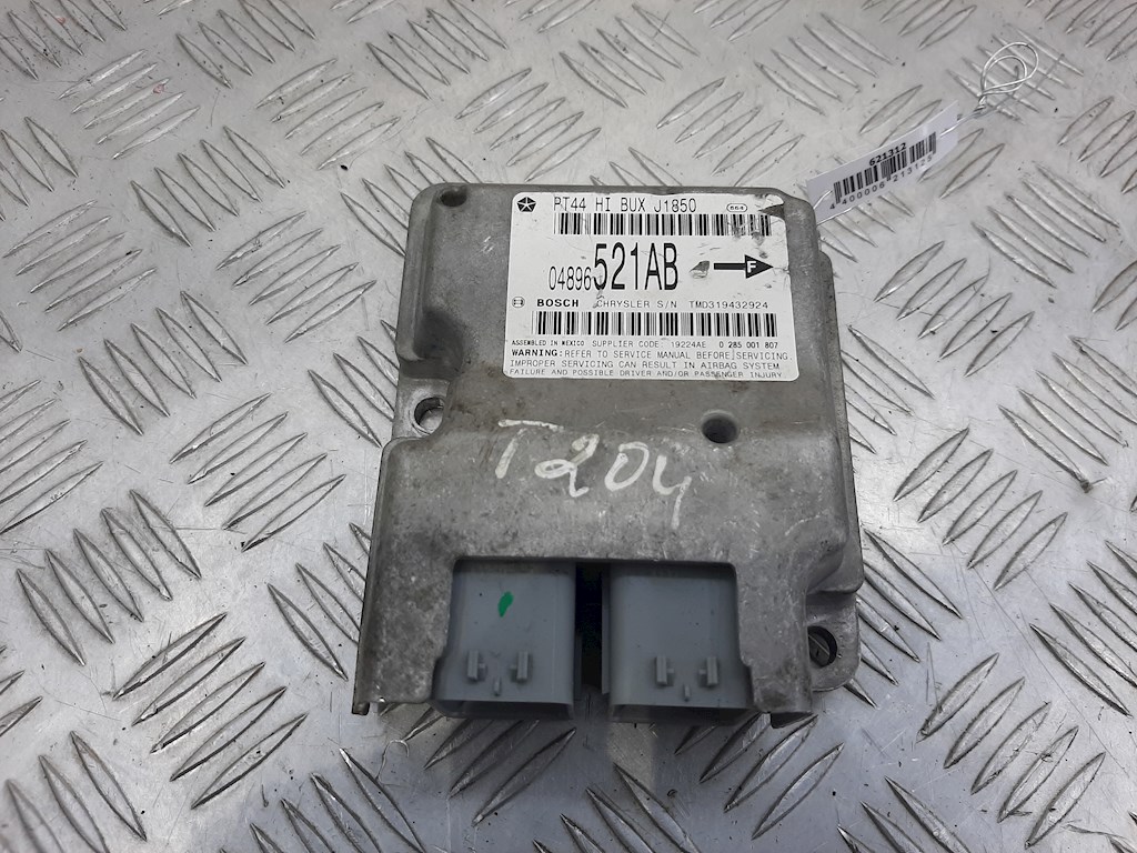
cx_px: 568
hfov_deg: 67.3
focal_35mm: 26
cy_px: 426
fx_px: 854
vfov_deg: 53.1
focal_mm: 3.93
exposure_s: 1/292
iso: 40
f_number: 1.7
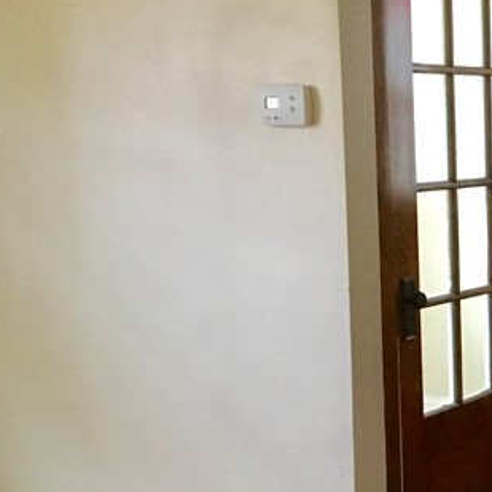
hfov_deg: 17.9
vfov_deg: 20.3
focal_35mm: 85
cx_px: 771
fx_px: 1367
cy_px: 325
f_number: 2.2
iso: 160
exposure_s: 1/30
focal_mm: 4.15
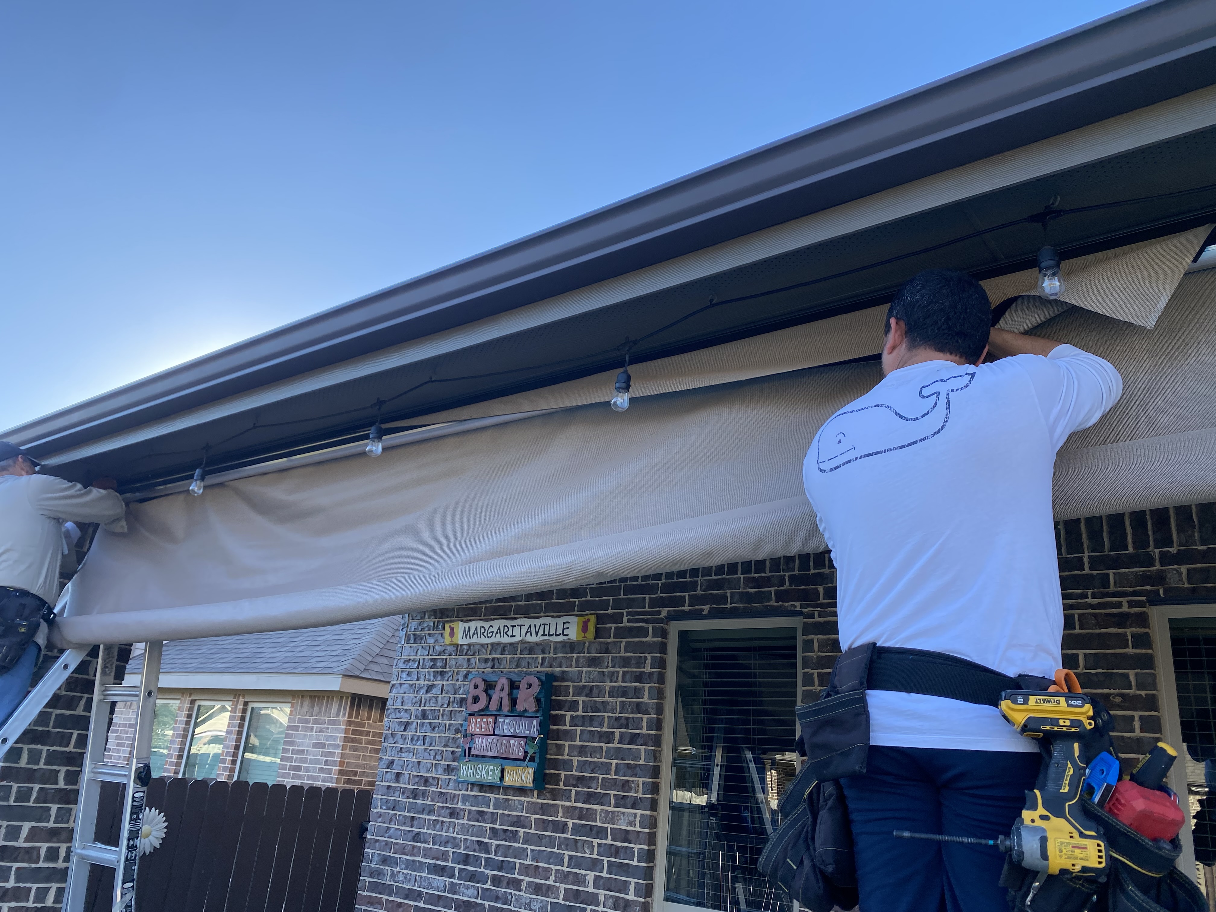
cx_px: 608
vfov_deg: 53.1
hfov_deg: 67.3
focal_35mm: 26
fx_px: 913
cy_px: 456
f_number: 1.8
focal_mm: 4.25
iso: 32
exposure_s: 1/637
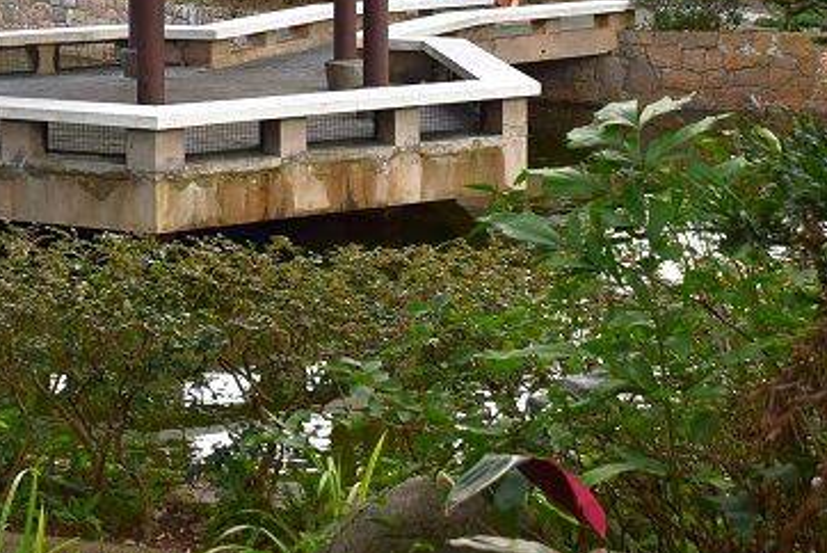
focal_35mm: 95
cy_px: -75
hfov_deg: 21.1
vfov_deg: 14.0
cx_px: 180
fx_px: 2193
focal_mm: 23
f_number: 5.6
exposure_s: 1/50
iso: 200
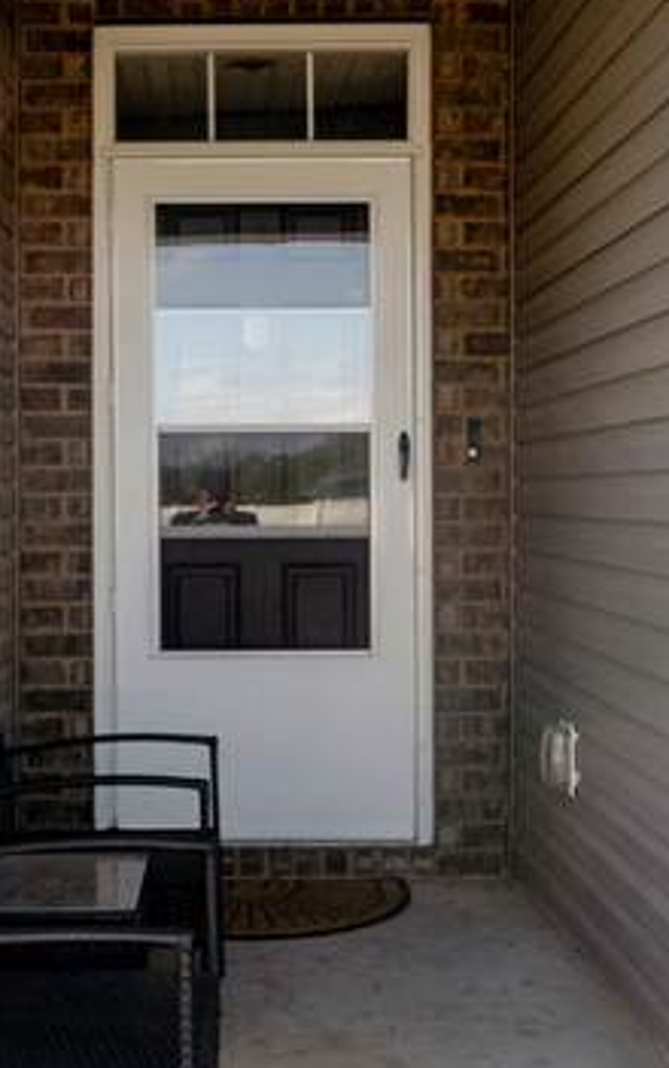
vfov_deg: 38.8
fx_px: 1514
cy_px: 501
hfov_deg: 24.7
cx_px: 192
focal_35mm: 52
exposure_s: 1/3200
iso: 640
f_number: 2.8
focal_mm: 14
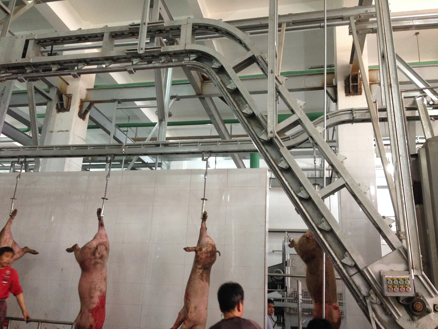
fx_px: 418
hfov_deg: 55.4
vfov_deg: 42.9
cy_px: 164
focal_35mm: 33
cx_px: 219
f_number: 2.4
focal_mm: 4.12
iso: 200
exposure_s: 1/20
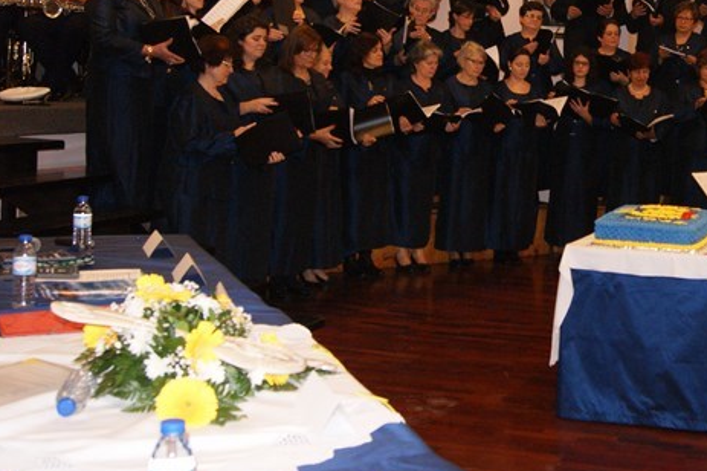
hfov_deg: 33.6
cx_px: 606
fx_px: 1119
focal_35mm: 57
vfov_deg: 23.4
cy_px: 93
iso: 400
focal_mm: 22
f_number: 5.6
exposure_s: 1/60
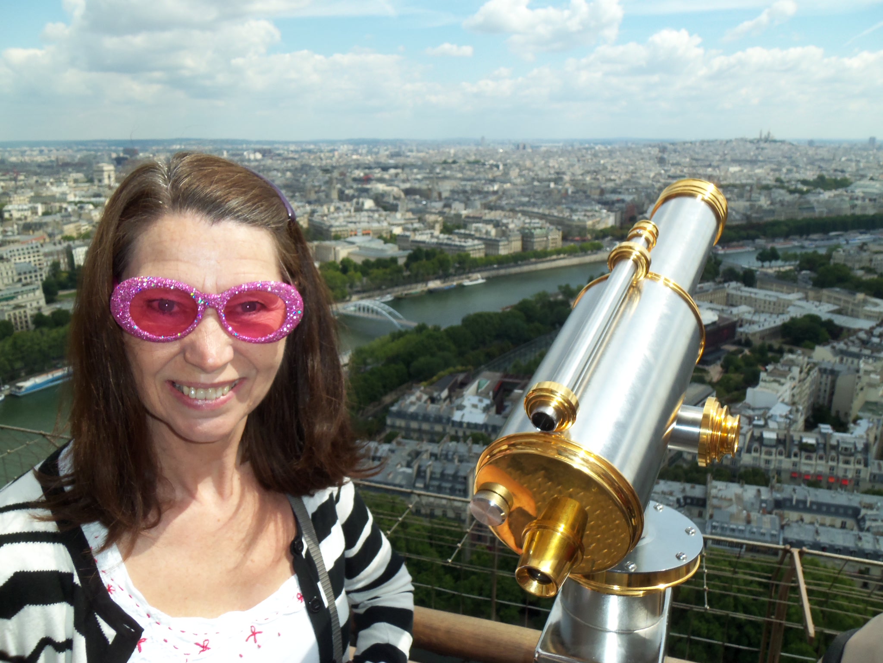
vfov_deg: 48.2
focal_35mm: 29
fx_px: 740
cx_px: 442
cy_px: 332
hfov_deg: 61.7
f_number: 8.6
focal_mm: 5.2
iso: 80
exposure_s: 1/100
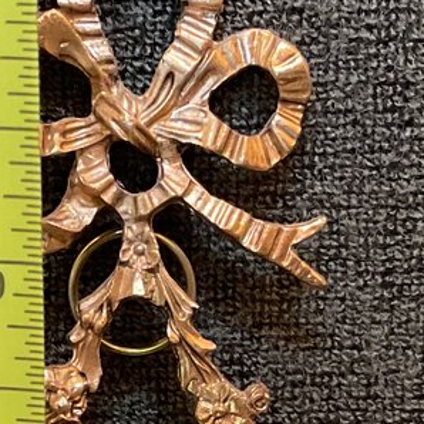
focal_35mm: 130
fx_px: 1802
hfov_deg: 13.4
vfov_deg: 12.9
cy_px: 561
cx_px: 167
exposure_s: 1/30
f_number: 1.8
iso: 320
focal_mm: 3
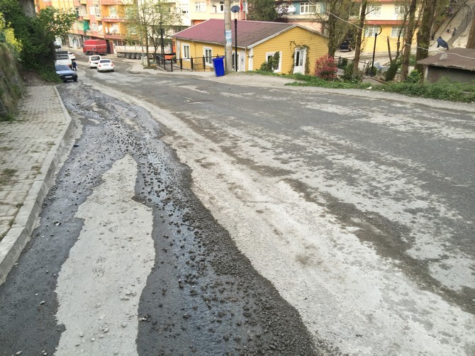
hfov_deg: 61.7
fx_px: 398
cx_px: 238
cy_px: 178
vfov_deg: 48.2
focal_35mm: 29
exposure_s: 1/100
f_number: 2.2
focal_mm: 4.15
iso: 40
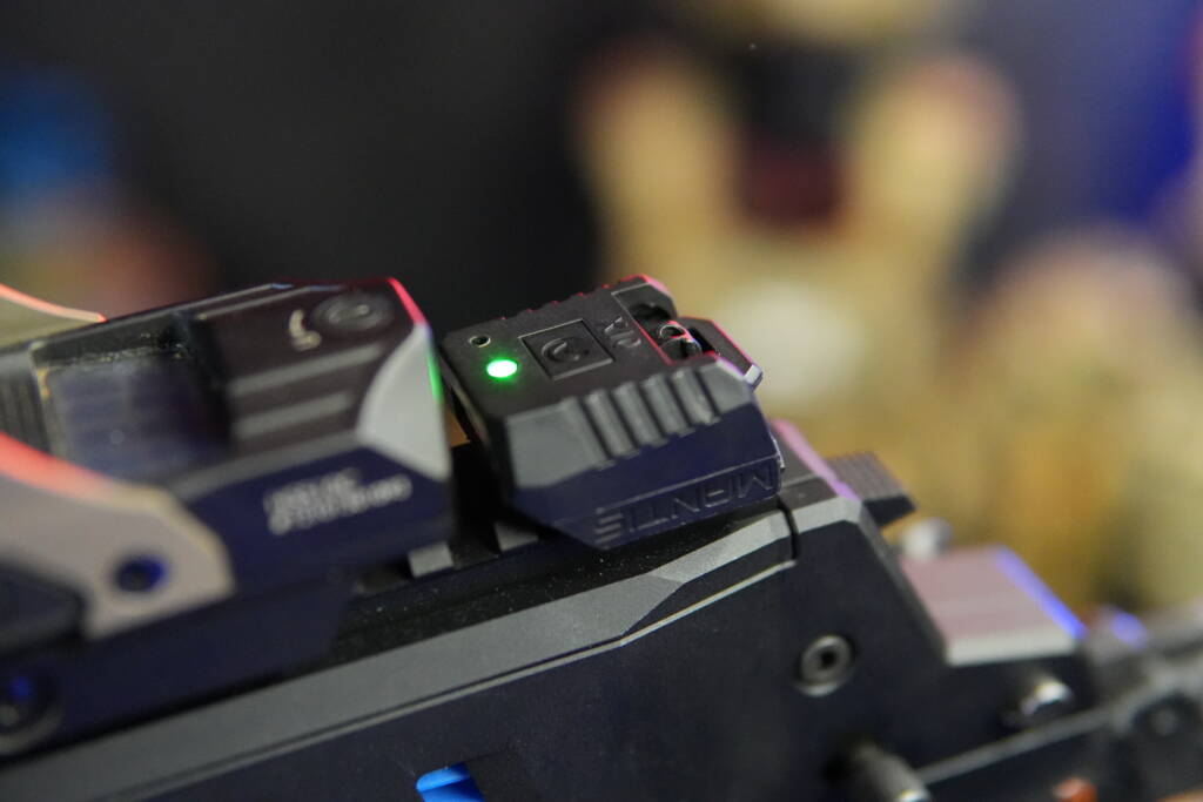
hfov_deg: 43.6
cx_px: 602
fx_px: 1504
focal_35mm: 45
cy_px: 401
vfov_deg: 29.9
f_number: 2
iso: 5000
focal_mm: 30
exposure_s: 1/160
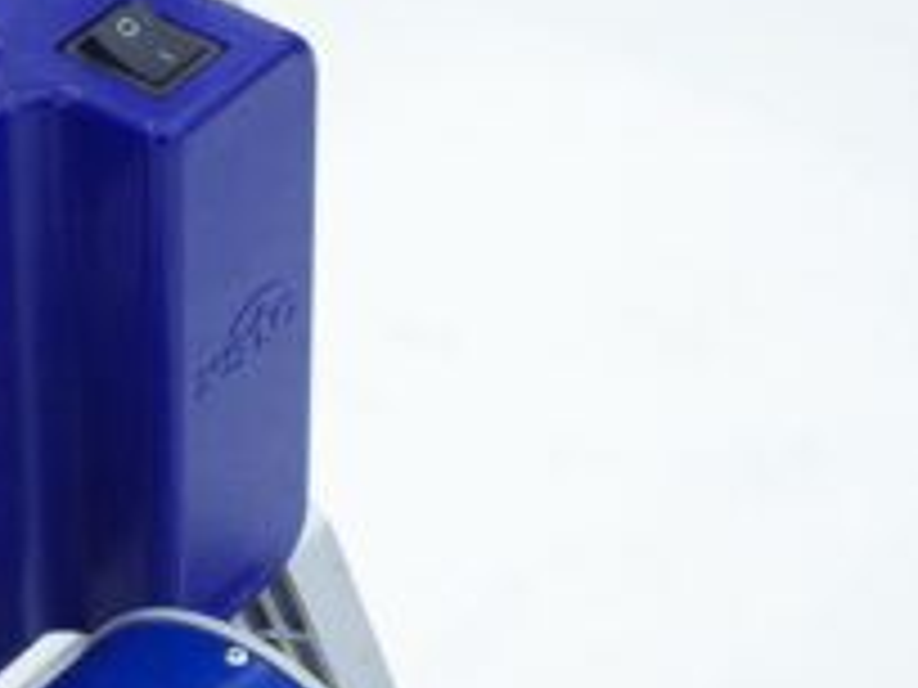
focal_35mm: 147
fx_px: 3898
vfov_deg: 10.1
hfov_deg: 13.1
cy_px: 299
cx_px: -153
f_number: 6.3
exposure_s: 1/30
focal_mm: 35
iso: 1600
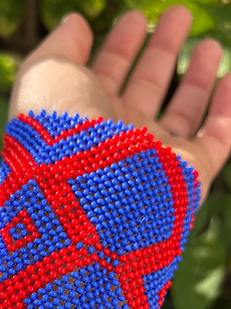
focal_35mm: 47
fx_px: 418
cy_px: 275
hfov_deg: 30.5
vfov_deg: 37.9
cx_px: 67
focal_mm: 5.7
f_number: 1.5
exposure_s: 1/1412
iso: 50
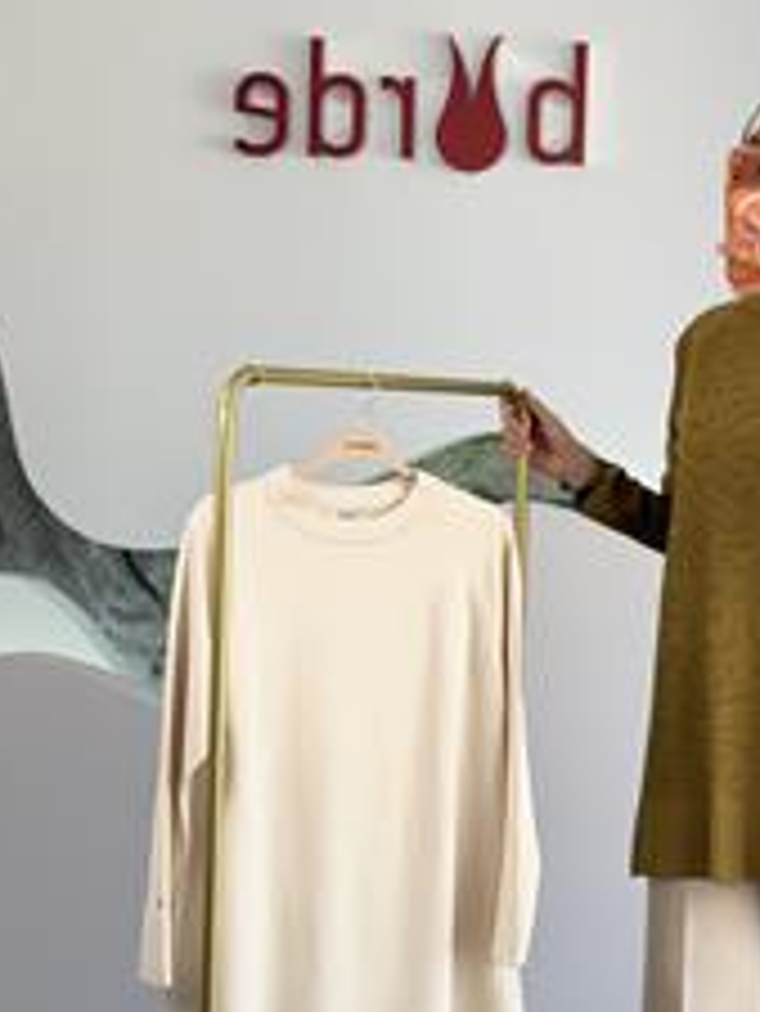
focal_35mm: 88
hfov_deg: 16.7
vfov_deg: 22.2
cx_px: 603
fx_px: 2574
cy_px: 596
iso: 50
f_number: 1.78
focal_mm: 6.76
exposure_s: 1/200
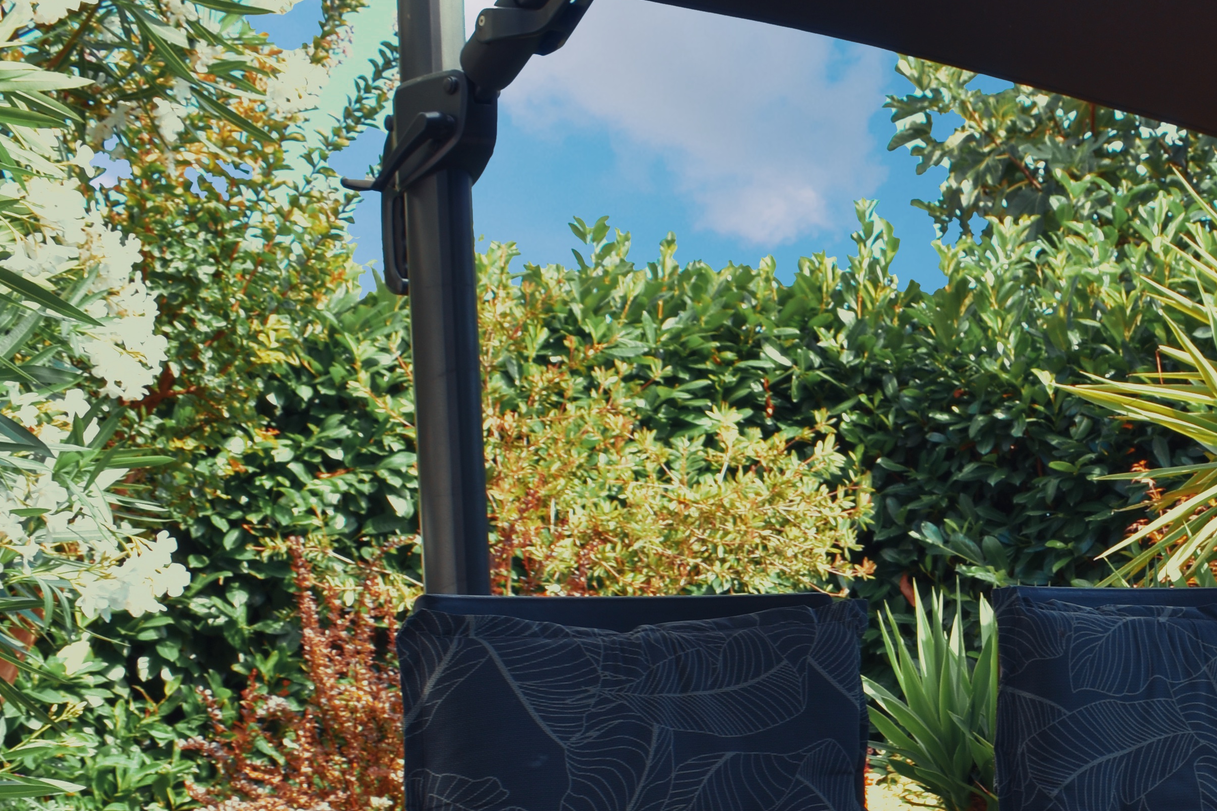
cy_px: 744
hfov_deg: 24.7
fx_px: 2644
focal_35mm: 78
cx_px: 1213
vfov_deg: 17.2
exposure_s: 1/80
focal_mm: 21
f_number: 8
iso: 100
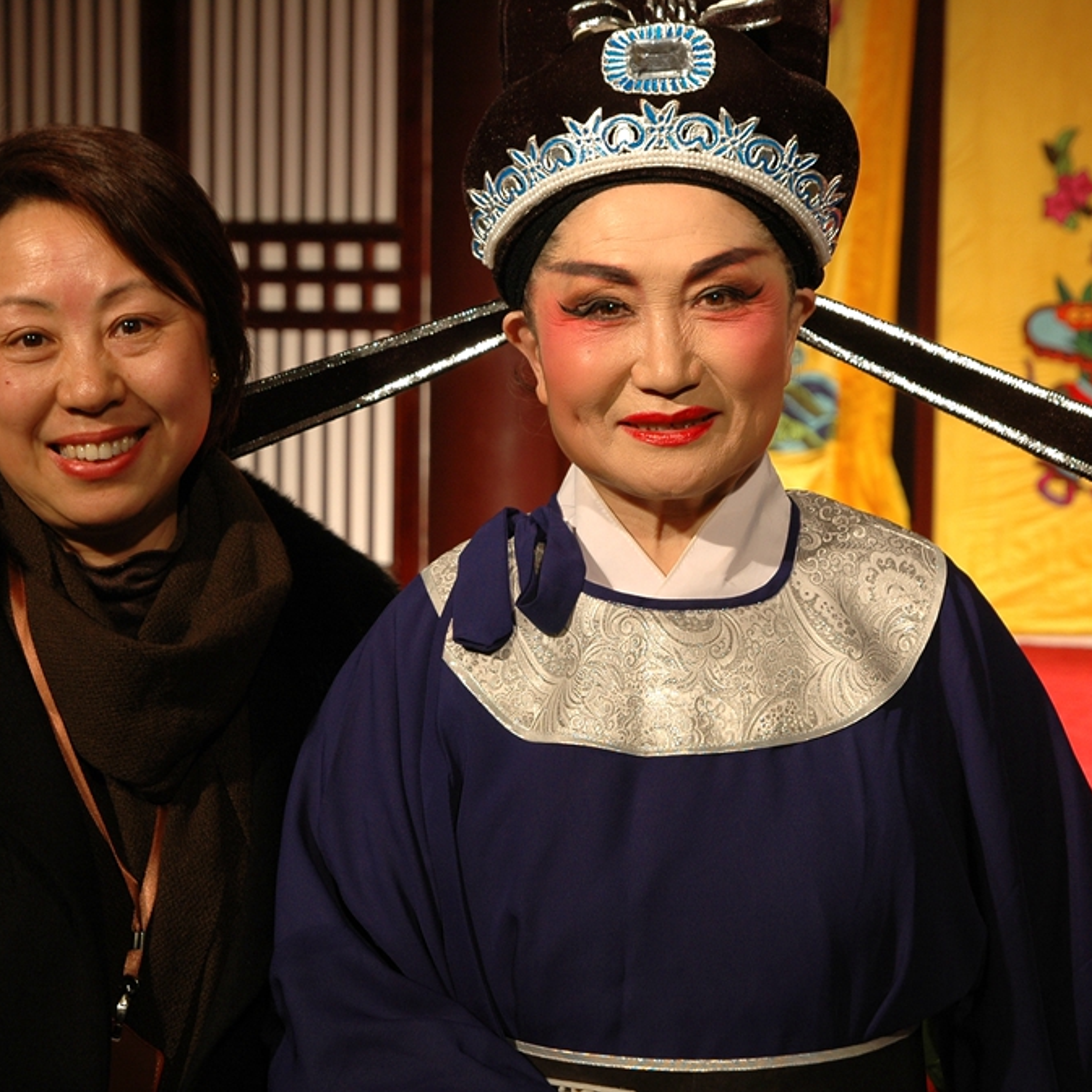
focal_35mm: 62
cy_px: 549
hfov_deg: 27.7
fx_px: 2213
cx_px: 443
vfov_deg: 27.7
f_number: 5
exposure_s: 1/60
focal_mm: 32
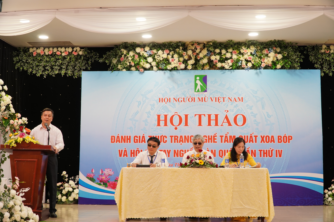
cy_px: 111
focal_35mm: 48
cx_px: 167
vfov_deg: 28.1
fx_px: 445
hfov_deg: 41.1
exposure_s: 1/40
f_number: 4.5
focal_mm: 32
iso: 640
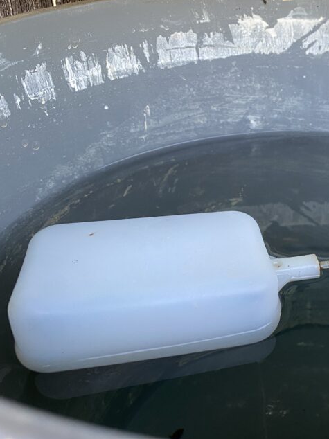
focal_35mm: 42
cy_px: 242
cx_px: 305
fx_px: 533
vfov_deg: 44.7
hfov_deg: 32.4
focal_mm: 4.25
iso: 125
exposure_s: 1/70
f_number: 1.8
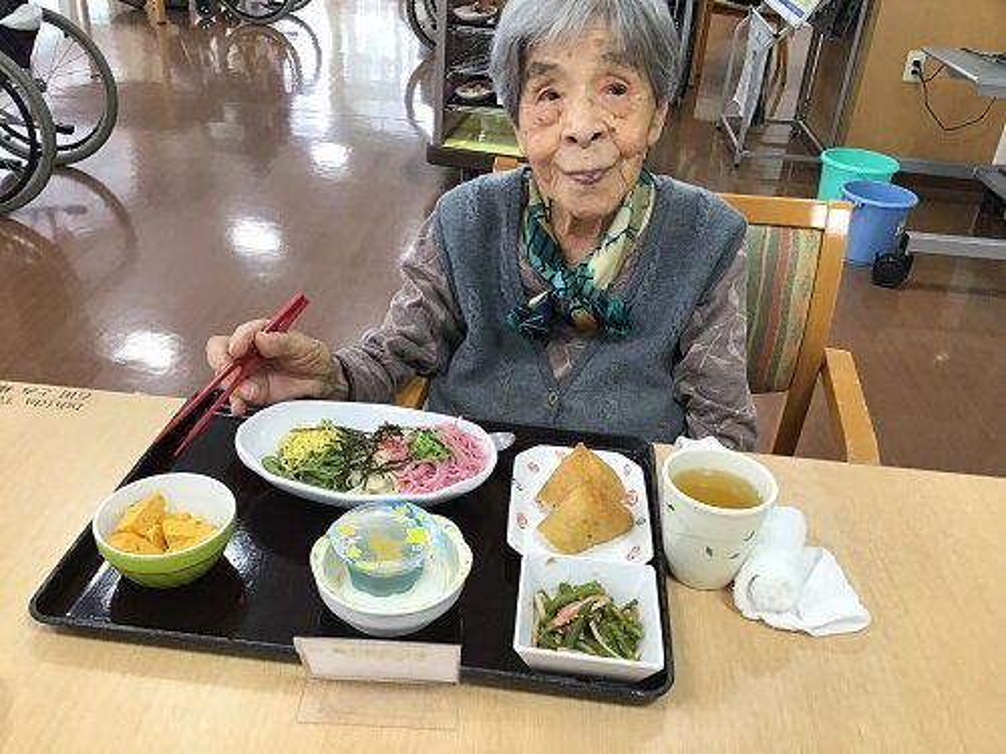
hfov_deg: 58.4
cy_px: 377
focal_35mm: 31
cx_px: 503
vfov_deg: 45.4
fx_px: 901
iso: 40
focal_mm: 3.3
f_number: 2.4
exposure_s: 1/30
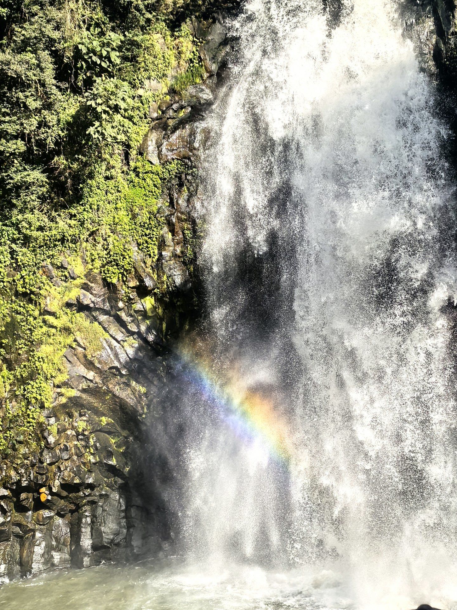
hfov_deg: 20.3
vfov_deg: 27.0
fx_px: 1267
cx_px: 319
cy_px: 266
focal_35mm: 72
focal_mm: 5.75
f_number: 1.4
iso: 50
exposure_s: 1/10000
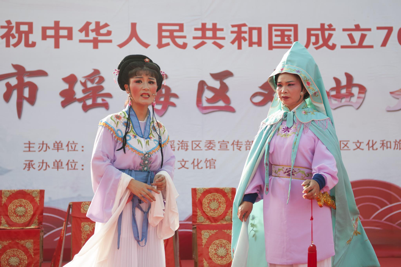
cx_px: 200
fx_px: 801
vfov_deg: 18.9
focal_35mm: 72
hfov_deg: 28.1
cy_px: 134
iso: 100
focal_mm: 48
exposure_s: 1/750
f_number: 2.8
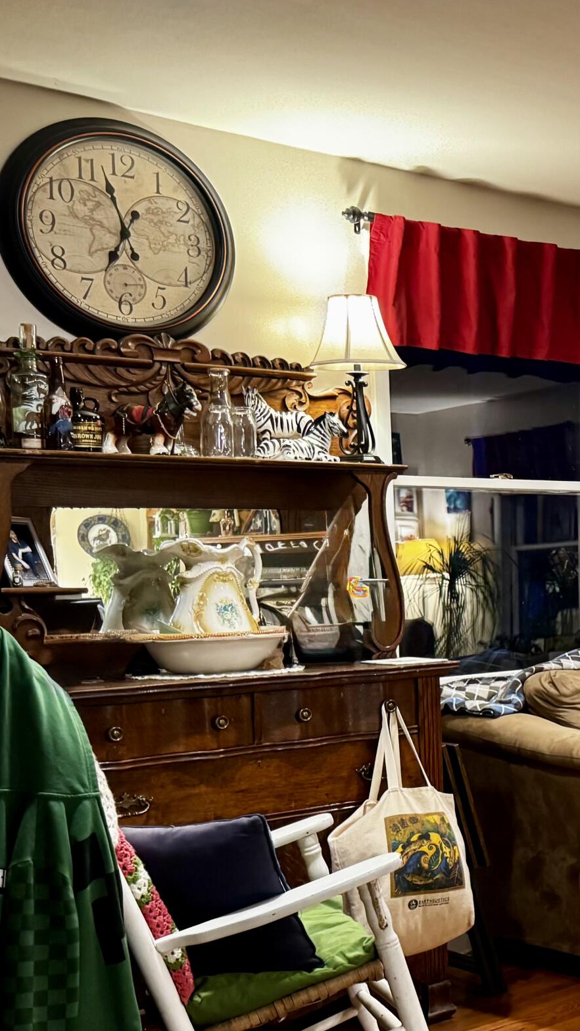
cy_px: 613
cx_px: 891
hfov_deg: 20.3
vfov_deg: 41.2
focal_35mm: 50
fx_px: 1368
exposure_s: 1/30
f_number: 1.78
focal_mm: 6.76
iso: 1000
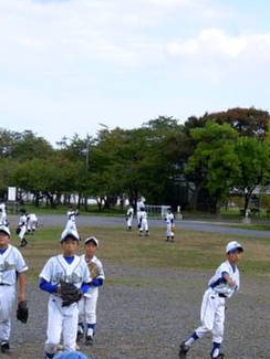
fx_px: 1268
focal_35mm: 122
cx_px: 114
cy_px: 293
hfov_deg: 12.2
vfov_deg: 16.0
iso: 160
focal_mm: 11.1
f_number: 4.2
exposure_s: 1/800
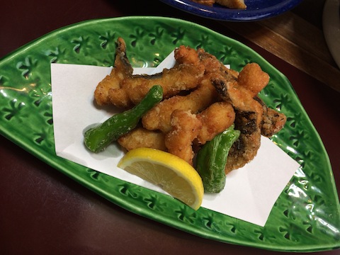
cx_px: 170
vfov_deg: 46.8
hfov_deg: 60.0
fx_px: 295
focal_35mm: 30
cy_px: 128
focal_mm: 4.12
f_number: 2.2
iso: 64
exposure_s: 1/30
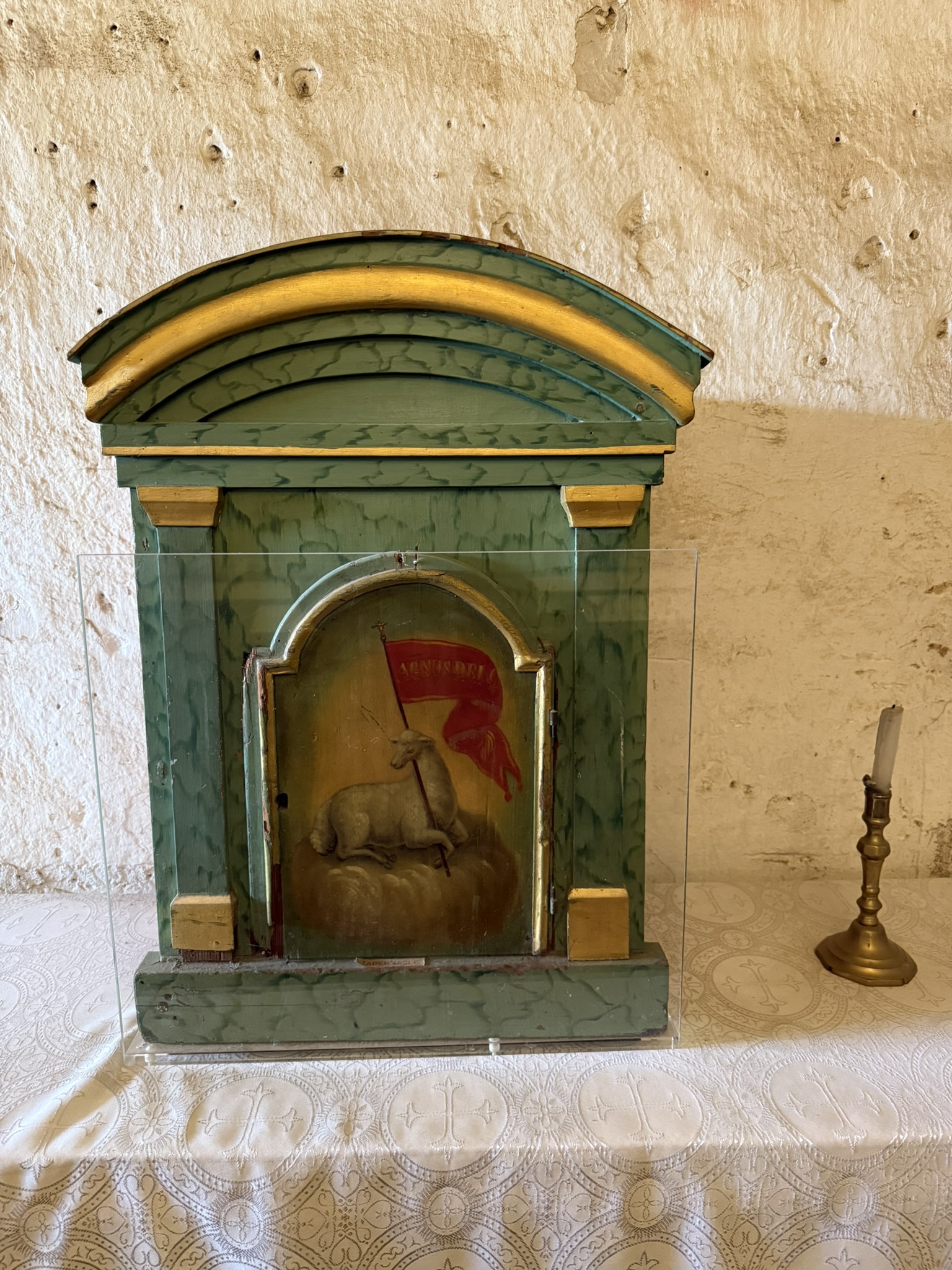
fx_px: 880
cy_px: 635
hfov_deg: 56.8
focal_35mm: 24
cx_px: 476
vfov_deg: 71.6
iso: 640
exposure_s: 1/40
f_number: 1.78
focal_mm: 6.76
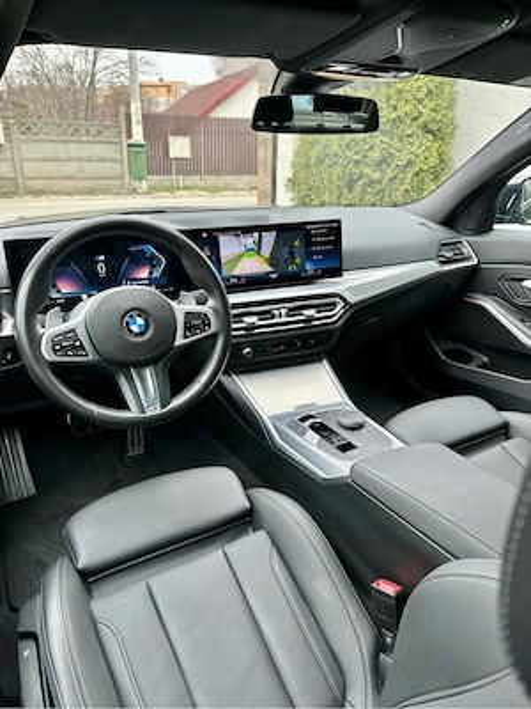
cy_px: 354
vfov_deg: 71.6
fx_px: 491
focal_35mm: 24
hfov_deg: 56.8
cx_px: 266
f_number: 1.78
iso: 80
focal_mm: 6.76
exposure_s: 1/121
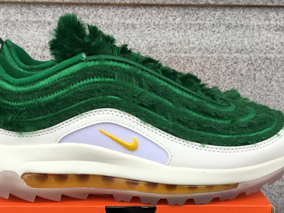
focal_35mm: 55
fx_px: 451
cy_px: 172
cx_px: 130
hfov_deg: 34.9
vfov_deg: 26.1
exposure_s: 1/100
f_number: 2.4
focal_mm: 3.3
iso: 32
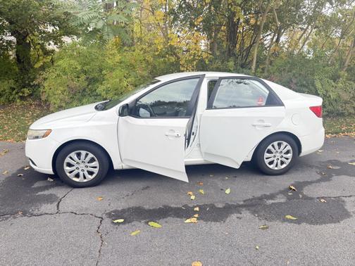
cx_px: 178
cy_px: 133
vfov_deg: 56.8
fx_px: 246
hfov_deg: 71.6
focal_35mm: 24
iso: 100
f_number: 1.78
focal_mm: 6.76
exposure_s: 1/433
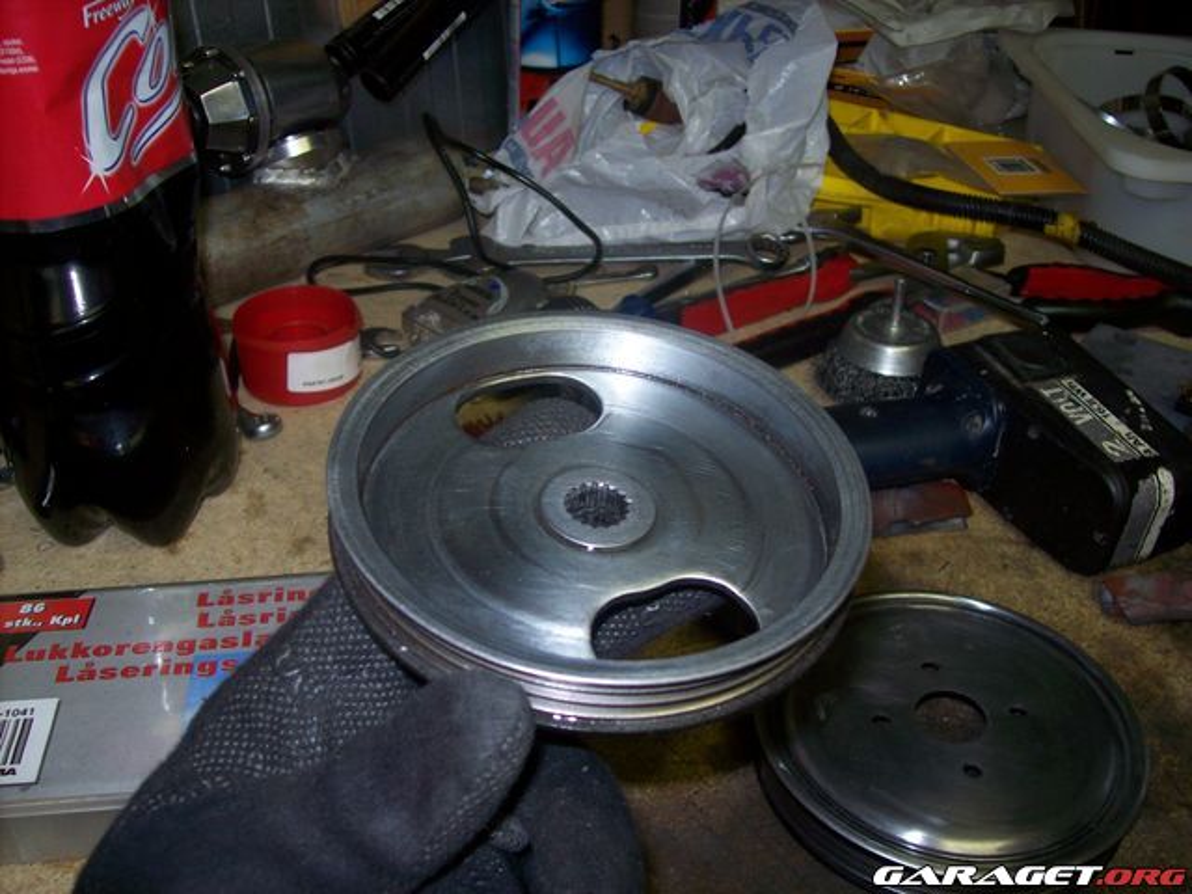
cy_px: 447
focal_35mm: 36
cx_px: 596
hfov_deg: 51.4
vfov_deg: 39.7
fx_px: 1240
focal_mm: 6
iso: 80
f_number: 2.7
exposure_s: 1/64
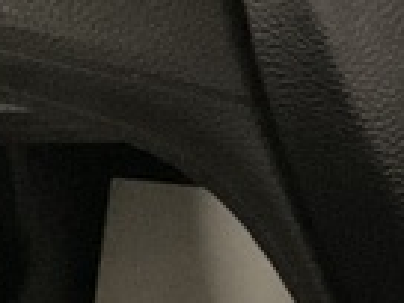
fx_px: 2381
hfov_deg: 9.5
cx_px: 576
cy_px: 0
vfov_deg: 7.3
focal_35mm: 204
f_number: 1.8
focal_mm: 3
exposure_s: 1/24
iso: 500
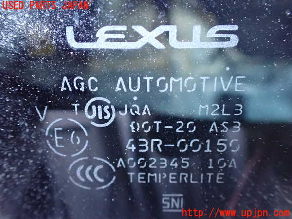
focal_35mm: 30
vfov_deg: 46.8
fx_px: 253
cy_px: 110
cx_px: 146
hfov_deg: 60.0
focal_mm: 5.4
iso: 1600
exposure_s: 1/30
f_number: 2.3
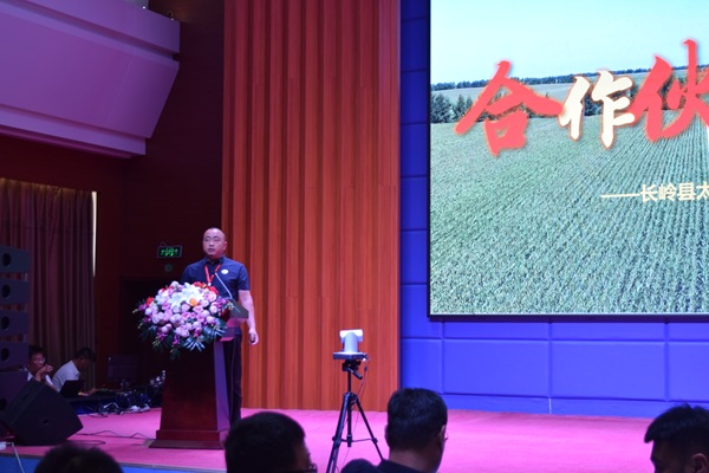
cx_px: 354
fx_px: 1182
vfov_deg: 22.6
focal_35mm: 60
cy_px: 236
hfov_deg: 33.4
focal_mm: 40
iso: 450
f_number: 4.8
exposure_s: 1/60
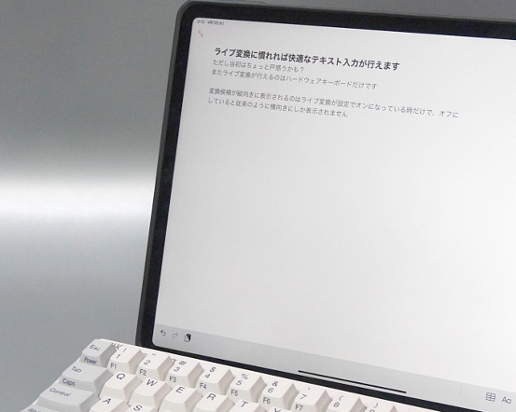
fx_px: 992
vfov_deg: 23.4
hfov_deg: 29.0
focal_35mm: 65
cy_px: 267
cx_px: 331
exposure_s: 1/125
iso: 1000
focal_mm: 23
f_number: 4.8
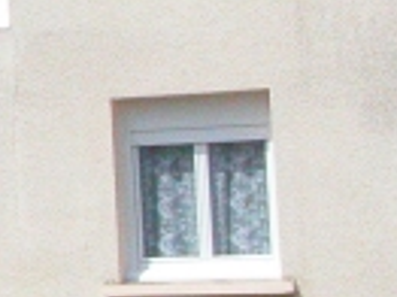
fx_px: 2085
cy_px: -21
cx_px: -539
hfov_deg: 9.7
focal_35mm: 182
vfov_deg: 8.1
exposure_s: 1/3846
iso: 800
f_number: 8
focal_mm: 8.9
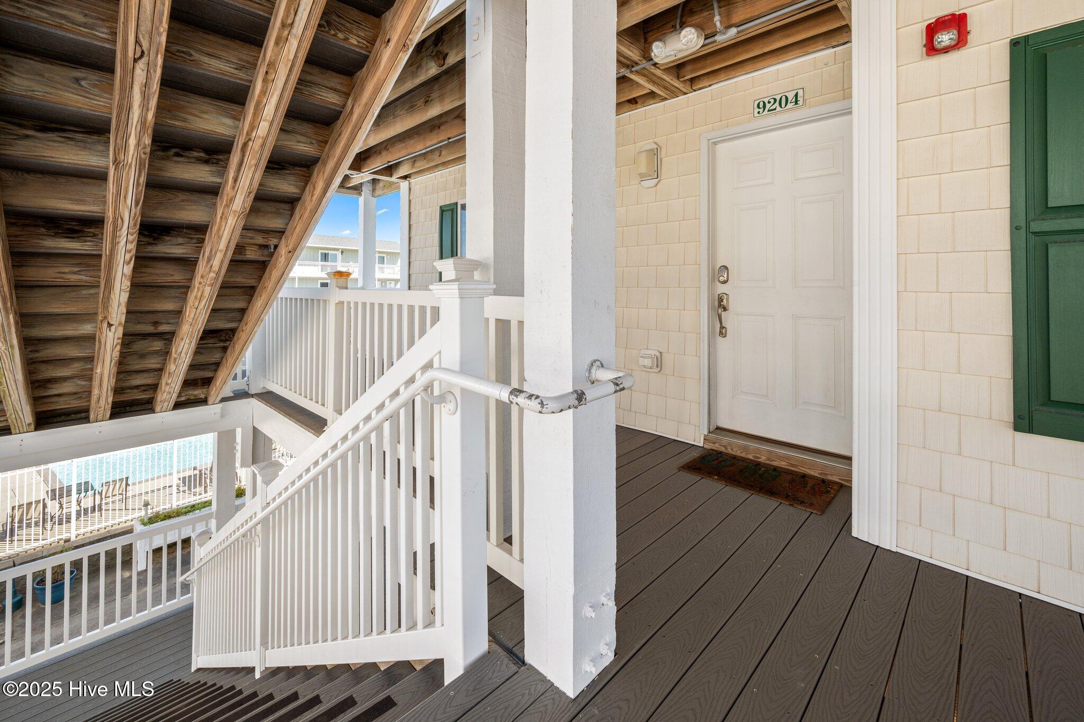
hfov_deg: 104.3
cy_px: 361
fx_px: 421
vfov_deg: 81.2
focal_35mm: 14
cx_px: 542
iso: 100
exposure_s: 1/50
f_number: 11
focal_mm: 14
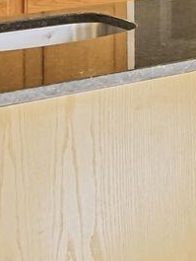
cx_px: 613
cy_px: -168
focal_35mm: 119
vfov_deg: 14.9
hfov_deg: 9.4
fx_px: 898
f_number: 8
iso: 640
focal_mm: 16
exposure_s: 1/60
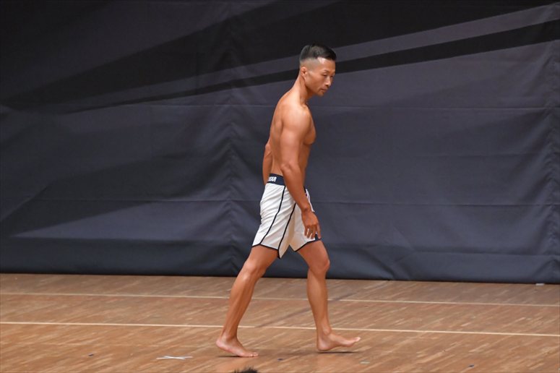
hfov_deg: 6.9
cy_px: 186
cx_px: 280
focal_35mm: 300
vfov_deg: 4.6
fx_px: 4664
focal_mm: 200
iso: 6400
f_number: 5.6
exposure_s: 1/400
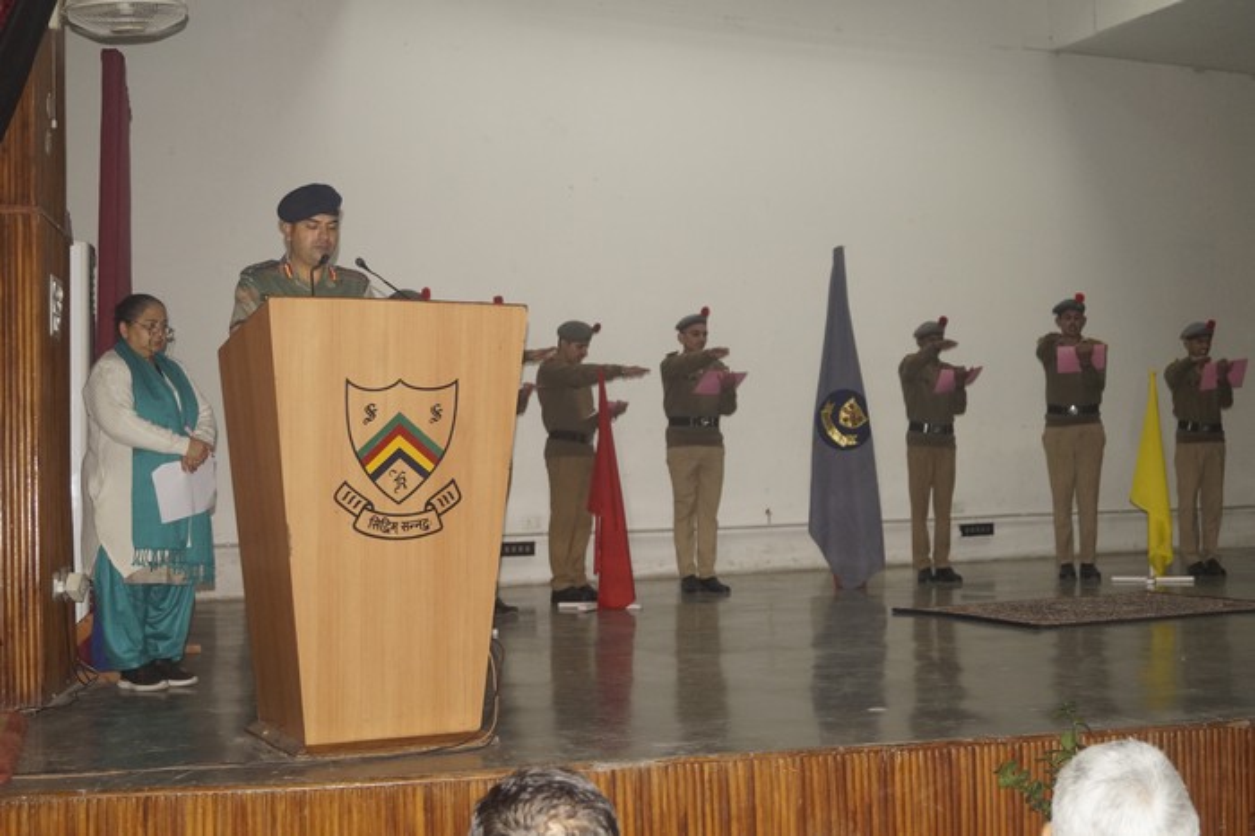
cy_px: 418
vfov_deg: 31.9
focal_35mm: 42
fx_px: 1463
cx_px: 628
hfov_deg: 46.4
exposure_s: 1/160
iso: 800
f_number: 4.5
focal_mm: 28
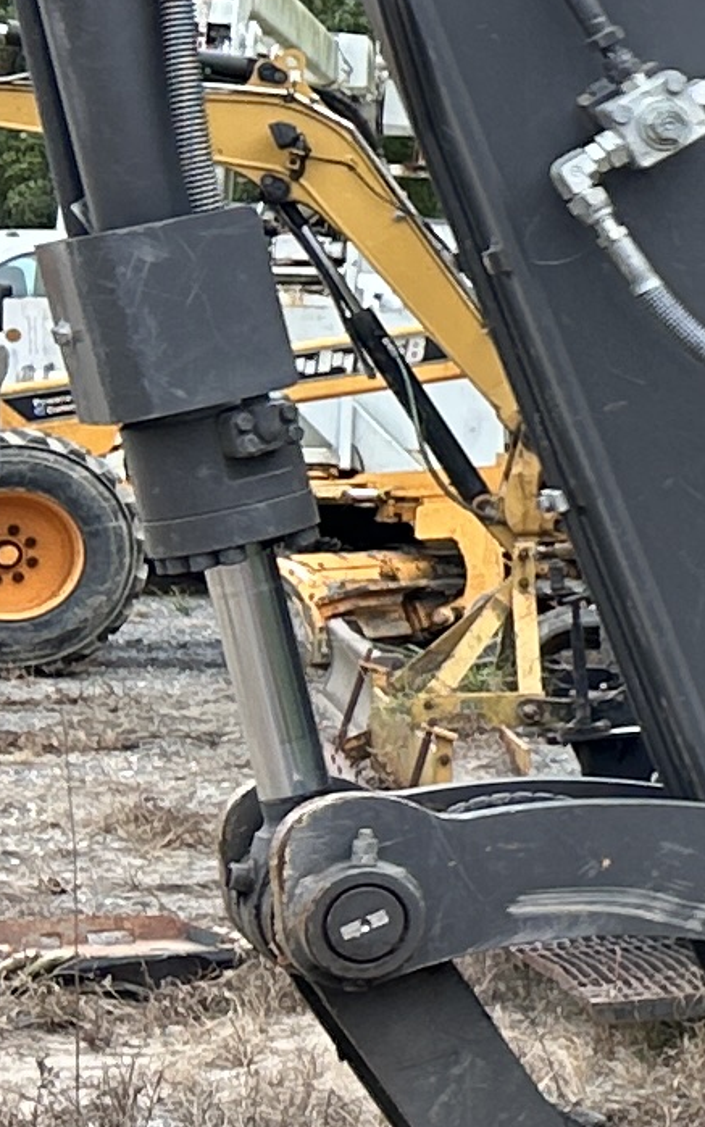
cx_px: 2486
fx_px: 4887
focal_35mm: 159
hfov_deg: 6.9
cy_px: 356
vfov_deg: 13.1
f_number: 1.5
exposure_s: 1/769
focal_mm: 5.7
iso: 50
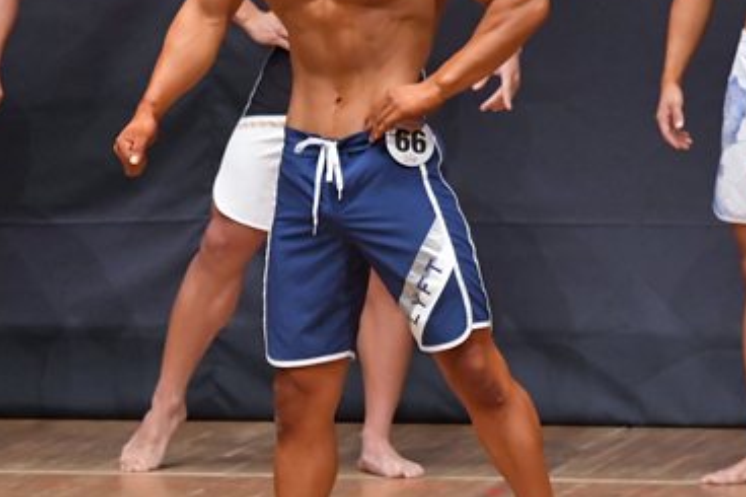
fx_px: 12427
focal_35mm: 600
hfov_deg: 3.4
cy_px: 201
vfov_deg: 2.3
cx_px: 96
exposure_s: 1/400
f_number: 5.6
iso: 6400
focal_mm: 190
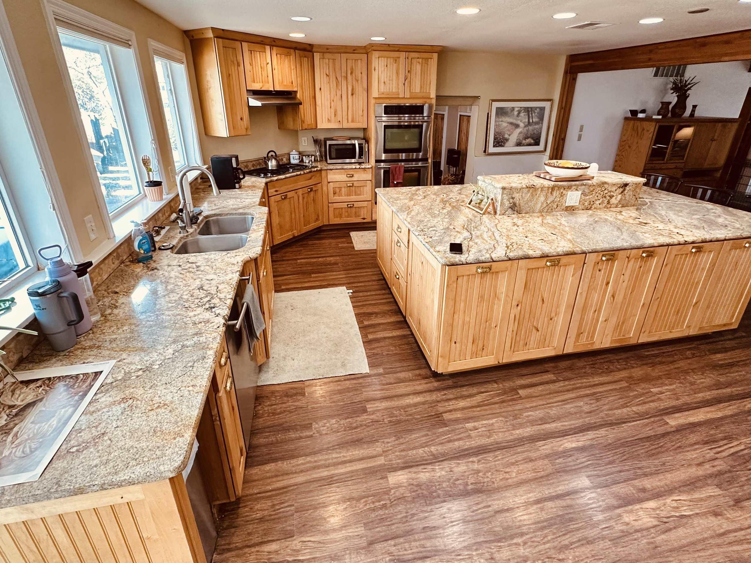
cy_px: 242
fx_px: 369
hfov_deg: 91.0
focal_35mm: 17
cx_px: 373
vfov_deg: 74.3
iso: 250
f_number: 2.2
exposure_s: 1/120
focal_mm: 2.22
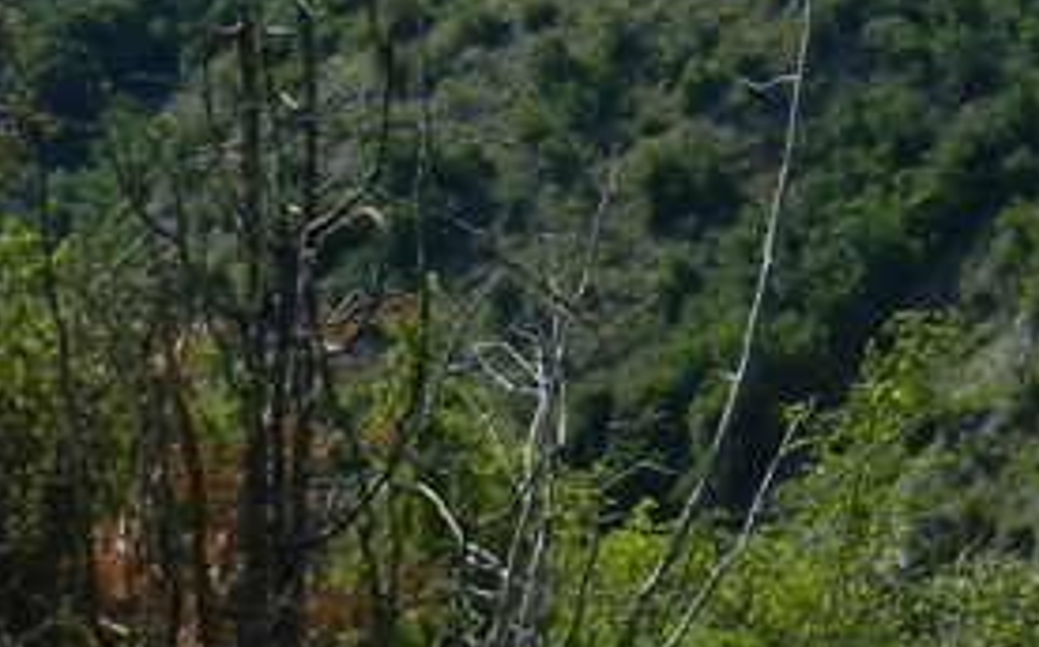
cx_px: 1080
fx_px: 5121
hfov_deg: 11.4
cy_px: -38
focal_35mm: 181
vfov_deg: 7.2
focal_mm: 8.1
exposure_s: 1/1250
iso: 160
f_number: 4.2
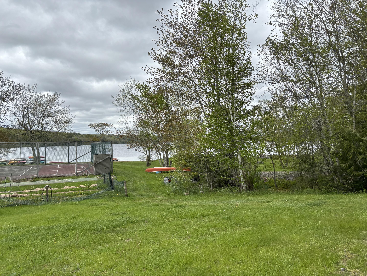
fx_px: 276
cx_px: 184
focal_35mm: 26
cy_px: 138
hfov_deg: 67.3
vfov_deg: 53.1
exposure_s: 1/2062
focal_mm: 5.96
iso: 50
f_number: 1.6
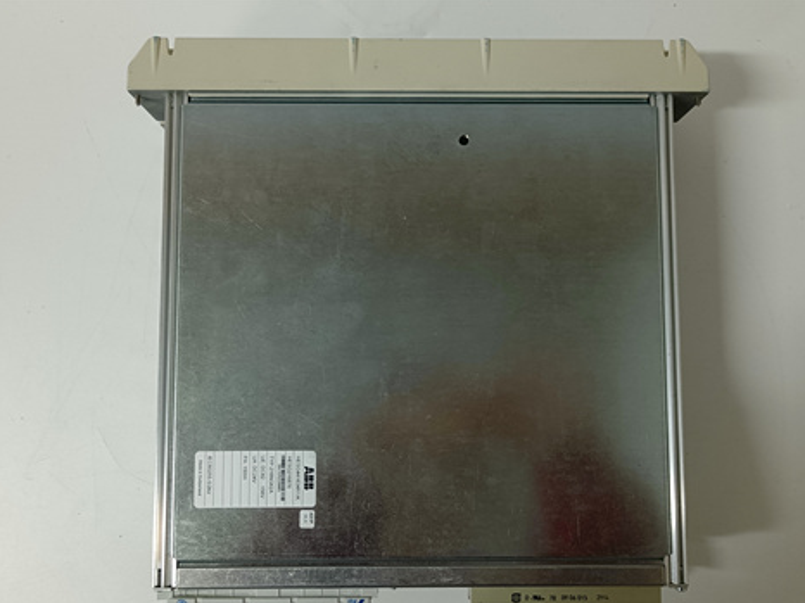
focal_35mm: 29
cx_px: 413
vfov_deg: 48.2
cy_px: 321
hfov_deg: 61.7
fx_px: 674
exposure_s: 1/50
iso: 737
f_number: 1.9
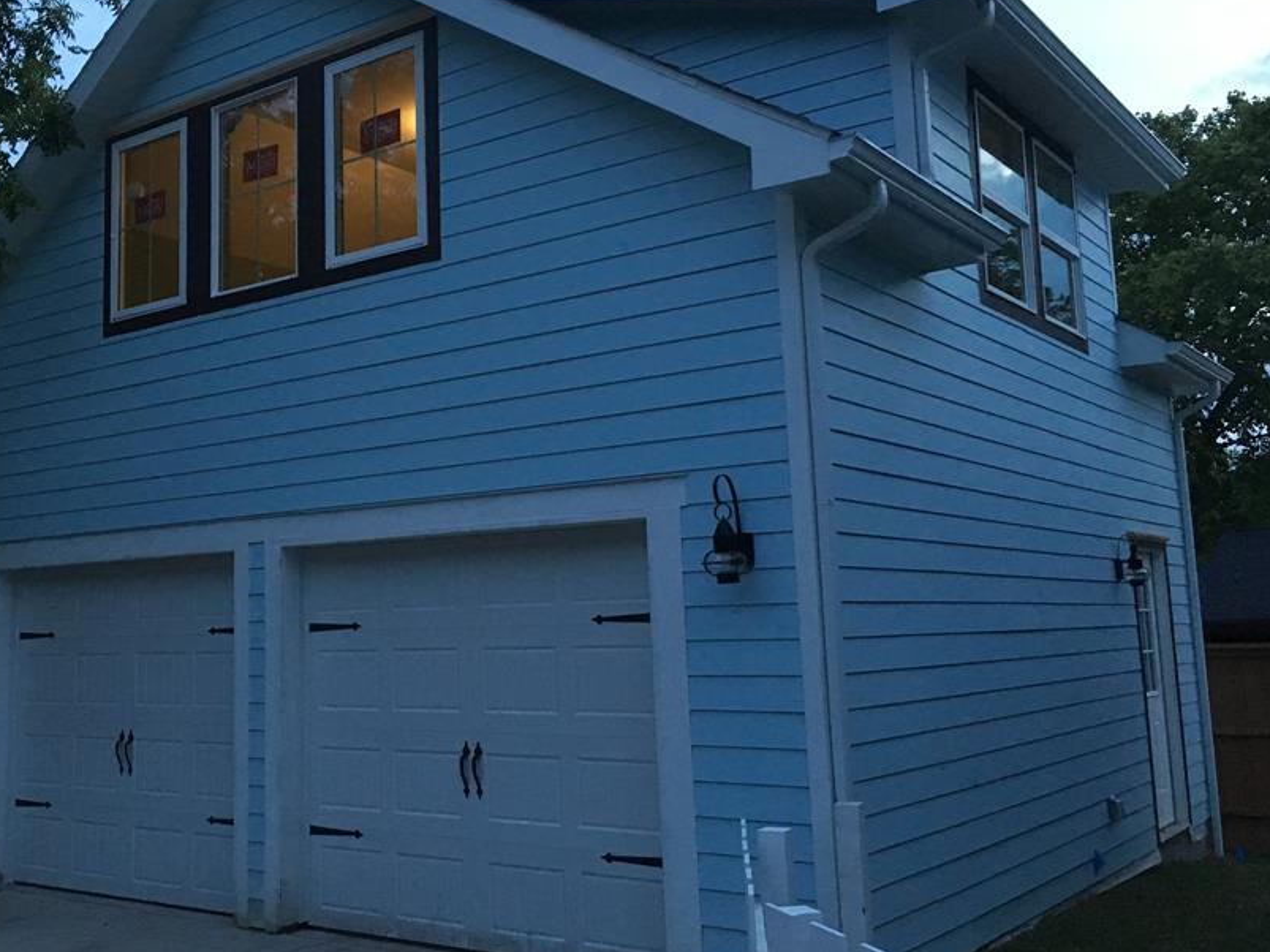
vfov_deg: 38.6
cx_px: 489
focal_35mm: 37
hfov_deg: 49.7
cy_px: 435
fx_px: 1357
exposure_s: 1/24
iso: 200
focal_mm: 4.15
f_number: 2.2
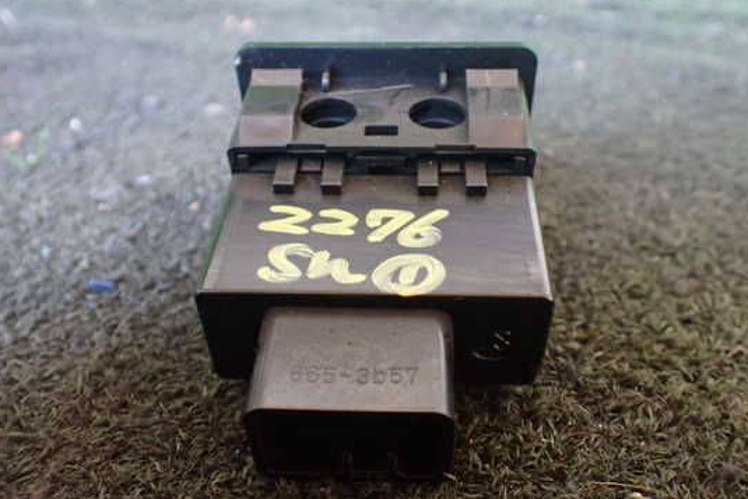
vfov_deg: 37.9
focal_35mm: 35
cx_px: 382
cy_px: 238
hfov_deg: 54.4
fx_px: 727
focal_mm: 5.4
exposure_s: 1/30
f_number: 2.3
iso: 800
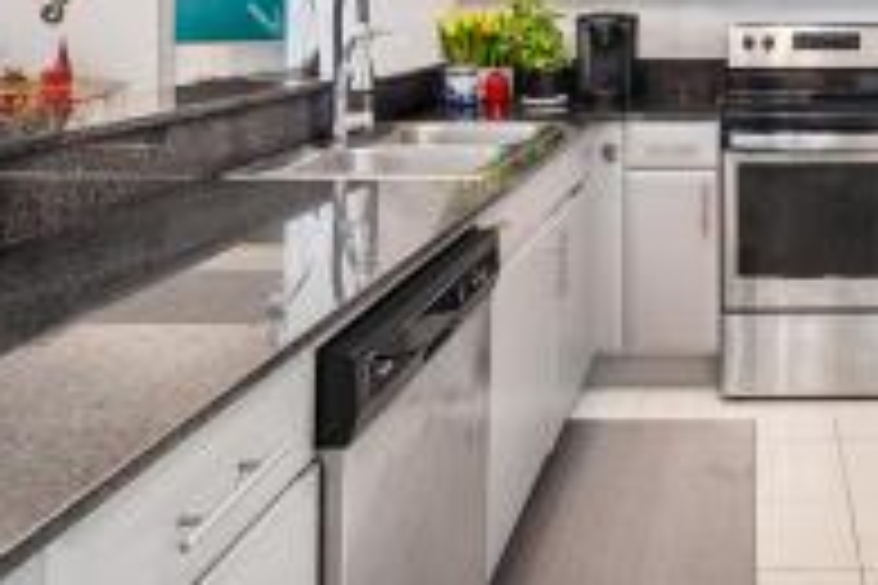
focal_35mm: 37
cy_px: -22
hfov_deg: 47.6
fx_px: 902
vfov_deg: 32.5
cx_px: 756
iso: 100
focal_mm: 8
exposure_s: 1/13
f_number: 4
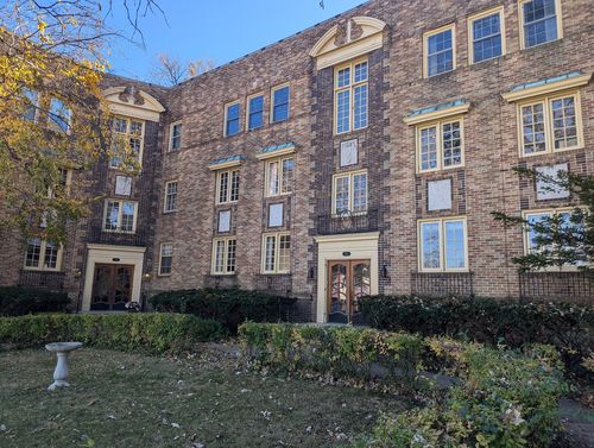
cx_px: 297
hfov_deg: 71.5
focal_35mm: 24
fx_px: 413
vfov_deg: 57.0
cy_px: 224
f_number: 1.85
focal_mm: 6.81
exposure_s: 1/826
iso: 46
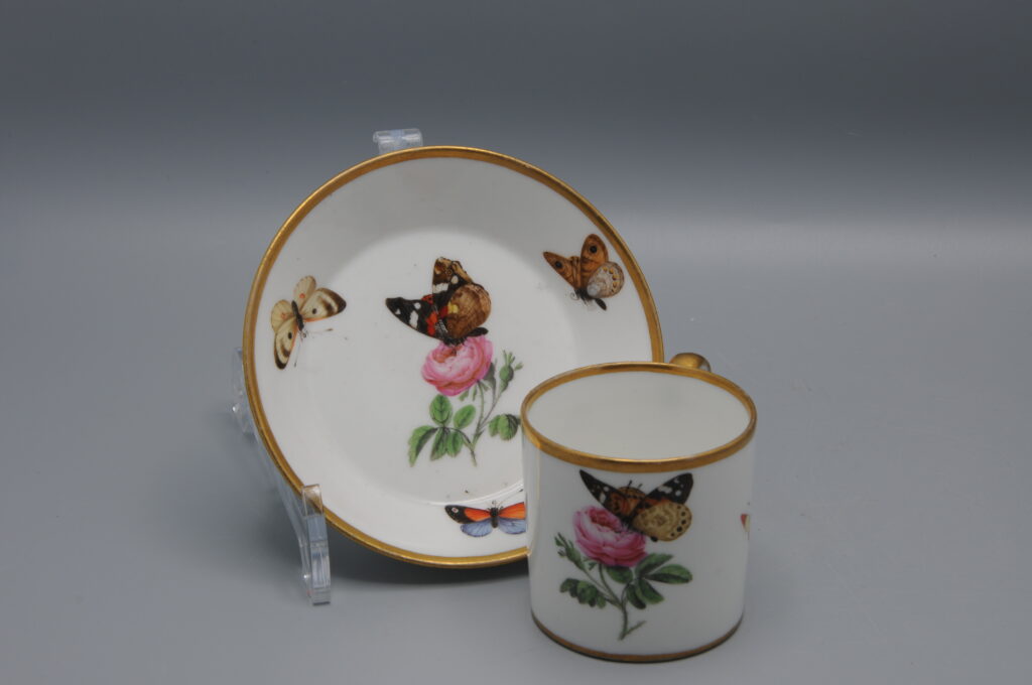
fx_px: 2491
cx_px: 516
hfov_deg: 23.4
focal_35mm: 87
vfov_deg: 15.7
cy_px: 342
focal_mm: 58
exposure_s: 1/13
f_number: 13
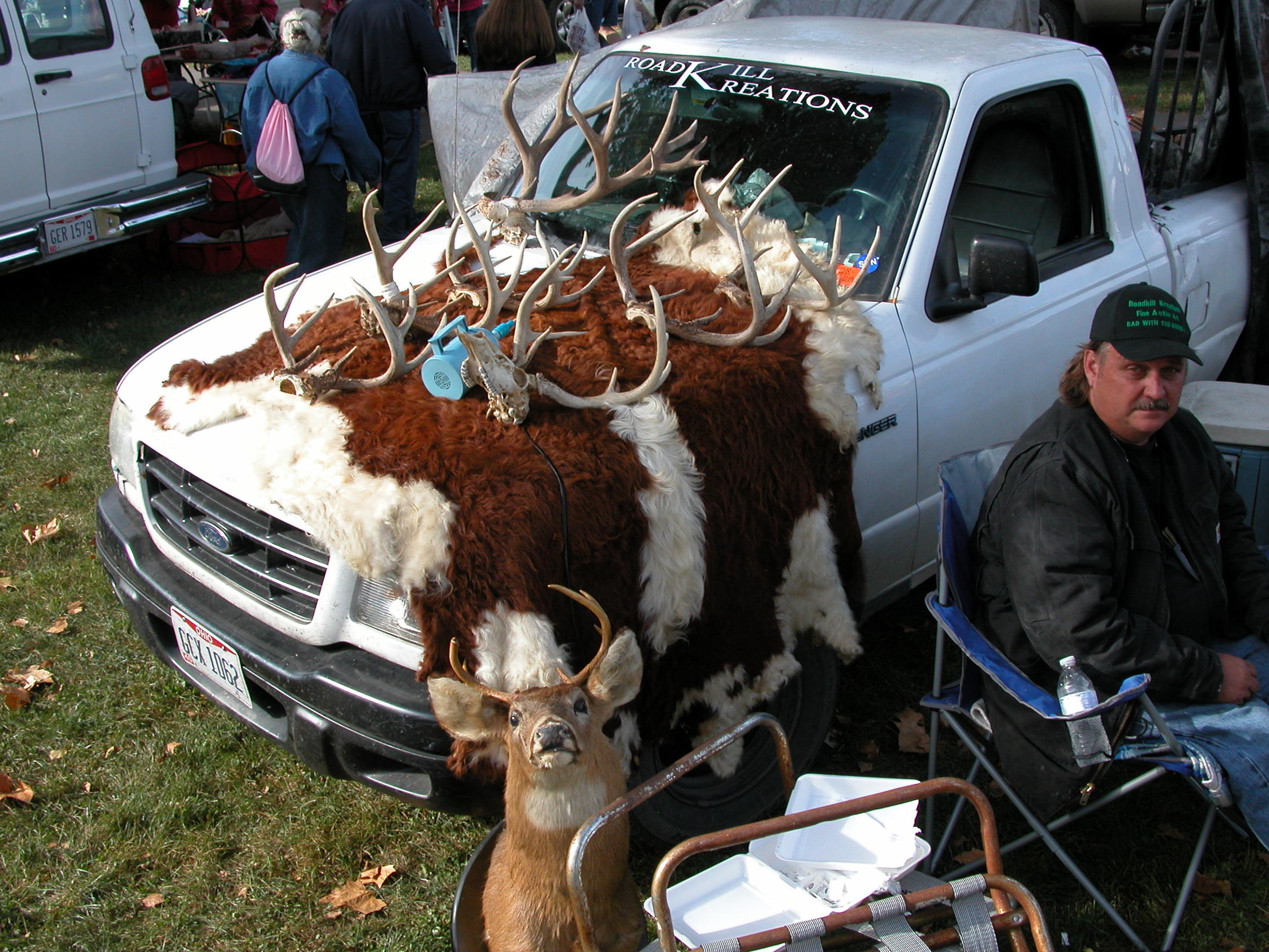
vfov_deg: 38.6
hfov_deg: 50.1
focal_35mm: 37
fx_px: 1356
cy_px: 443
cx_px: 645
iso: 100
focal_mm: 8.9
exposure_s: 1/213
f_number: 5.6
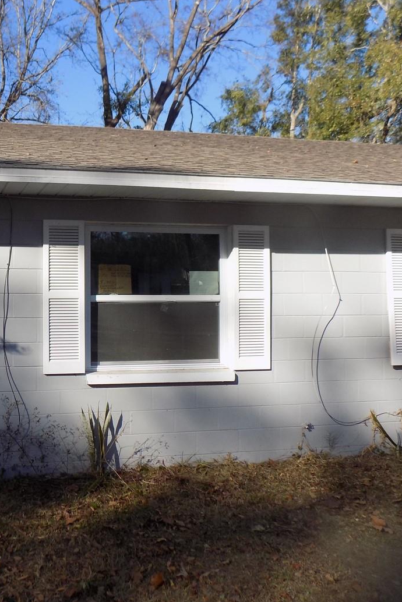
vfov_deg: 51.7
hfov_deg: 34.4
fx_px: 619
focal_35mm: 37
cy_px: 264
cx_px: 59
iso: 80
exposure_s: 1/800
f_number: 3.1
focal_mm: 4
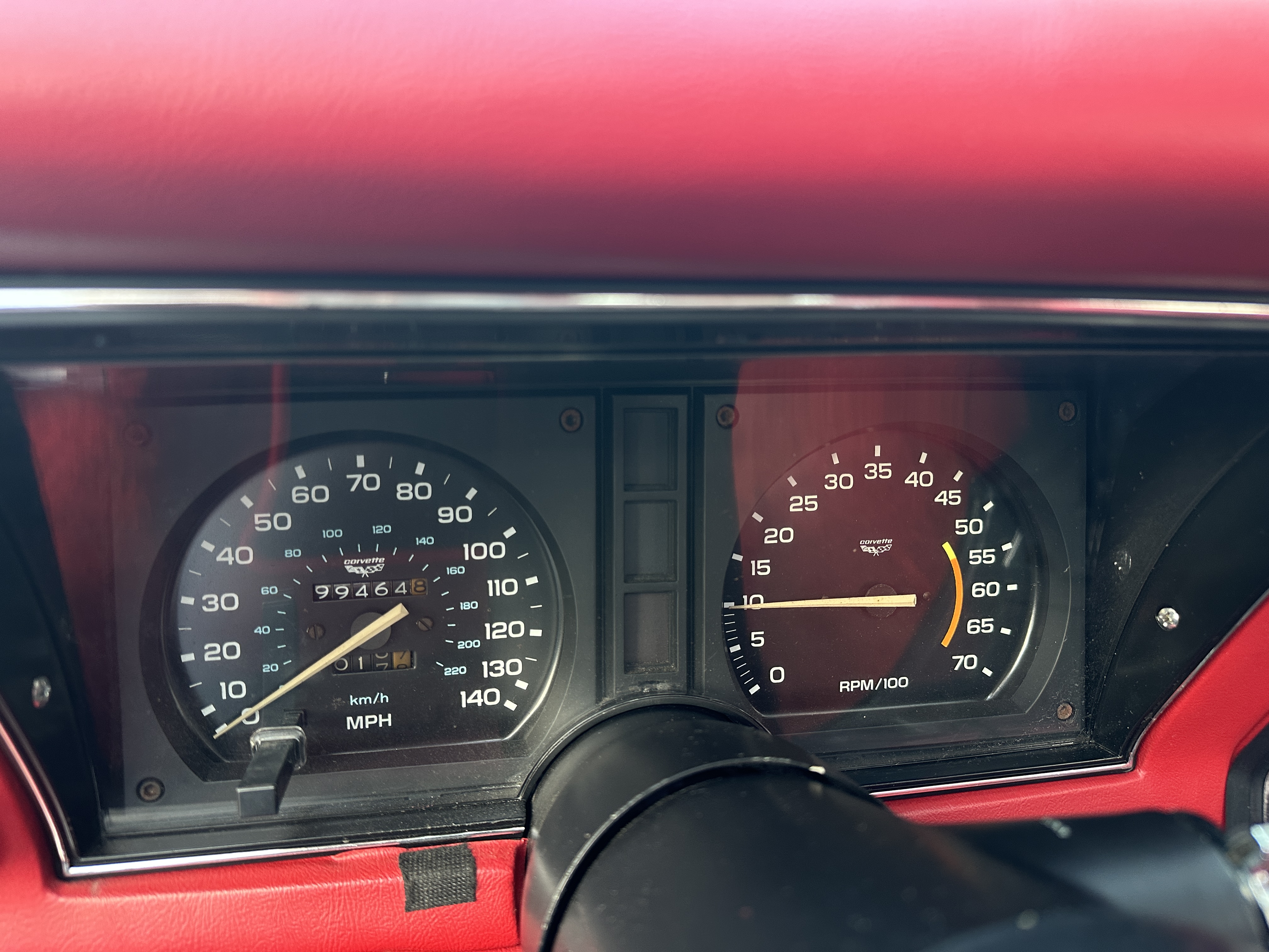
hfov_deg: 71.6
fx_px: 880
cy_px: 476
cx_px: 634
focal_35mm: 24
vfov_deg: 56.8
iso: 250
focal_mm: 6.86
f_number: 1.78
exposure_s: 1/121
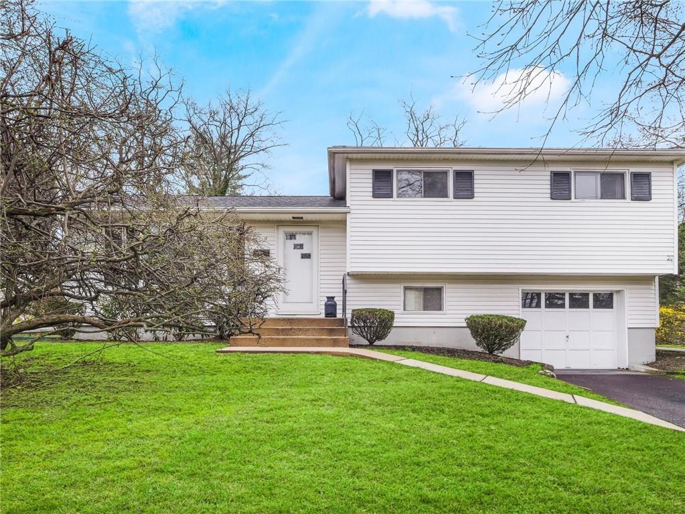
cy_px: 257
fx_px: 396
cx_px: 342
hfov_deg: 81.7
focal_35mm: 20
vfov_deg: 66.0
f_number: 8
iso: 400
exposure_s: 1/25
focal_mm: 10
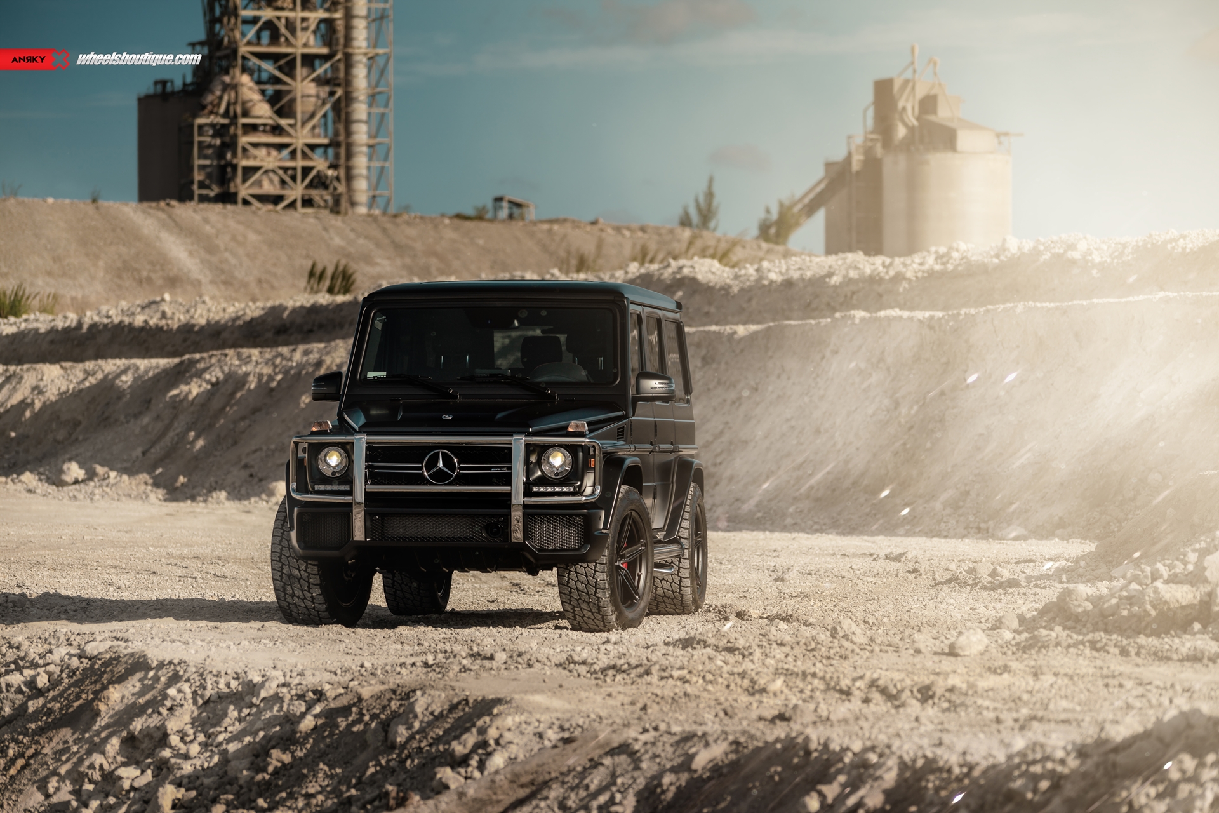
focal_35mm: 138
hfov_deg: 14.9
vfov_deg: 9.9
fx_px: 4672
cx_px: 610
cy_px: 406
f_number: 4
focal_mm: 138
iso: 100
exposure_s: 1/800
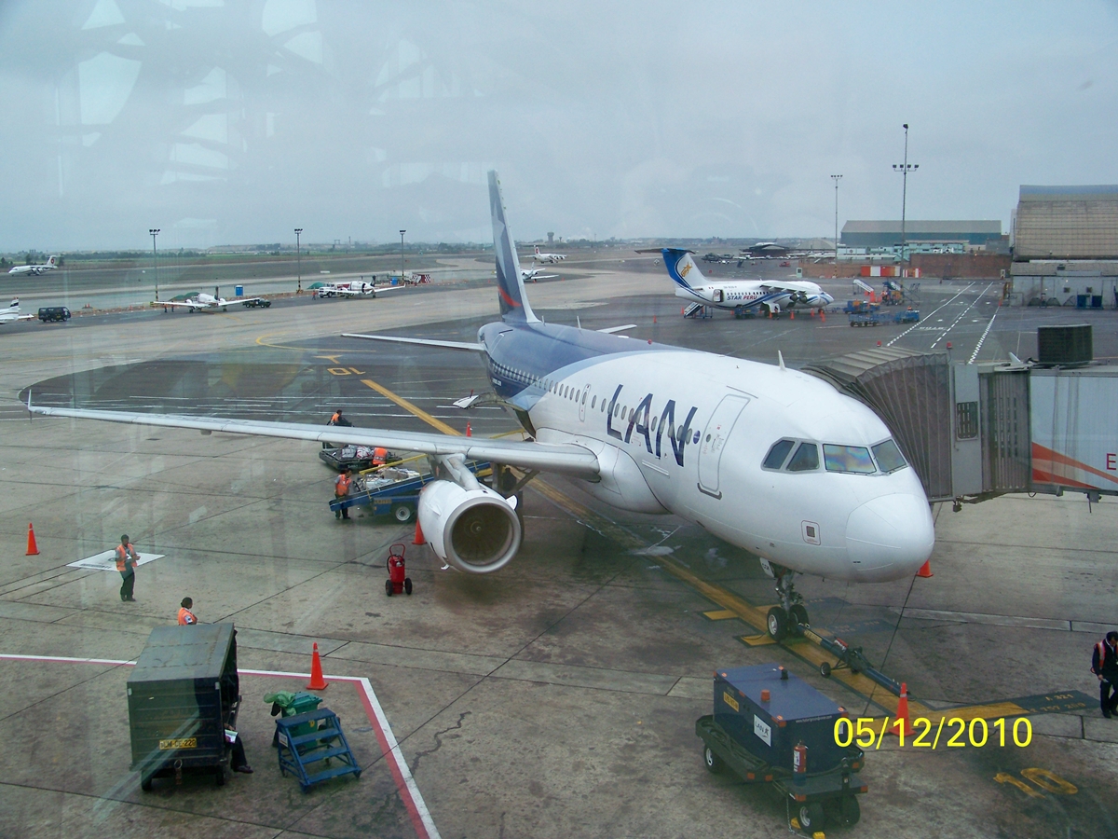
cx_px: 559
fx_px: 1195
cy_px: 420
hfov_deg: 50.1
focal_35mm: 37
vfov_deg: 38.7
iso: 80
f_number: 2.8
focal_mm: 6.75
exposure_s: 1/500
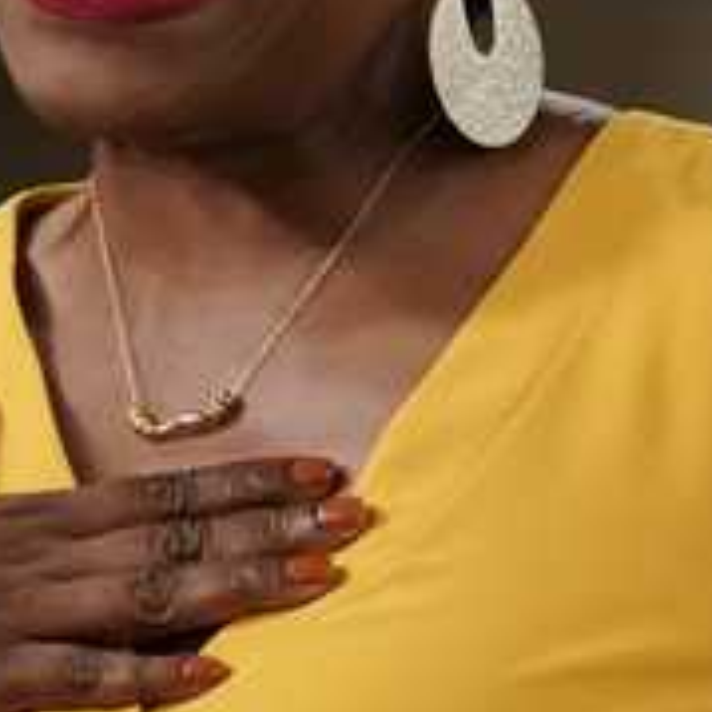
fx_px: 20315
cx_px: 835
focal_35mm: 873
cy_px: 615
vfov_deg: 2.0
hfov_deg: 2.0
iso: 5000
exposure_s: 1/160
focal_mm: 164
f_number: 3.2
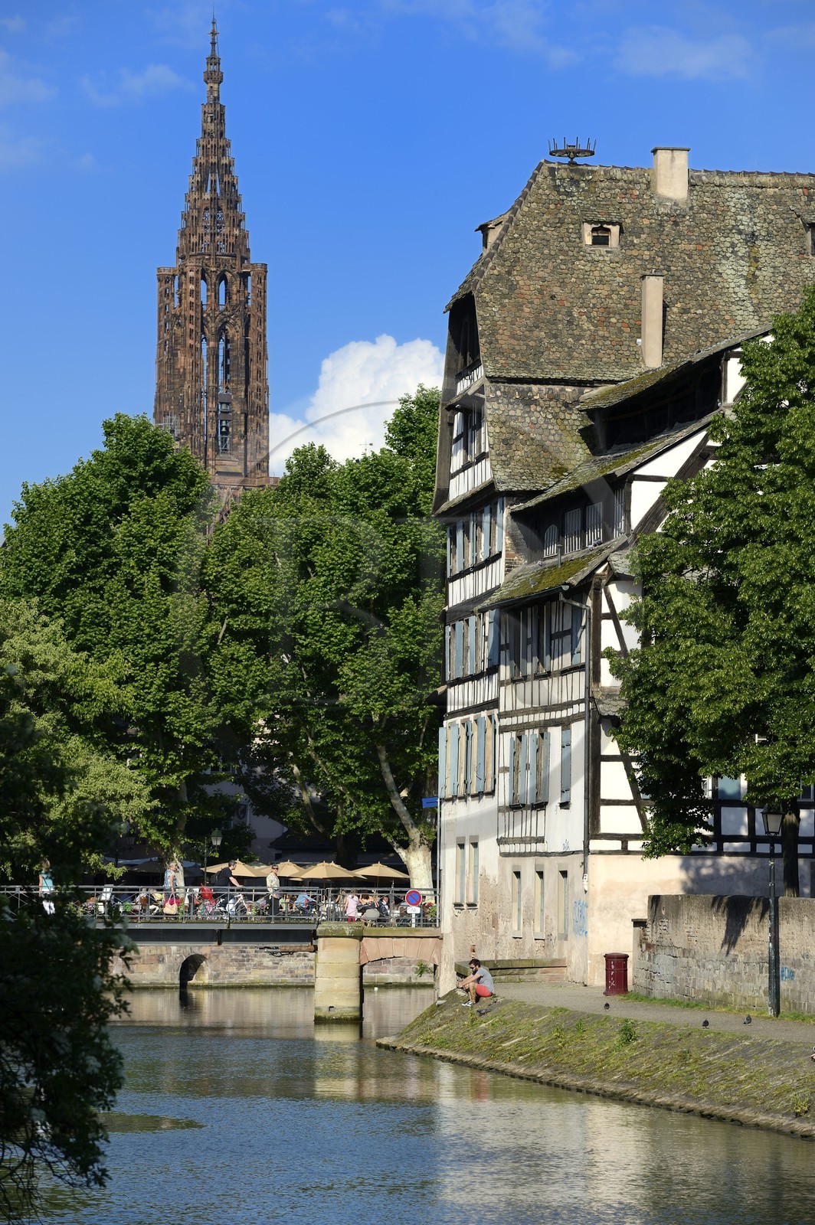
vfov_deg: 15.2
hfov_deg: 10.1
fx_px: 4592
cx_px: 408
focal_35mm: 135
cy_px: 612
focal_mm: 135
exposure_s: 1/250
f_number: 7.1
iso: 100
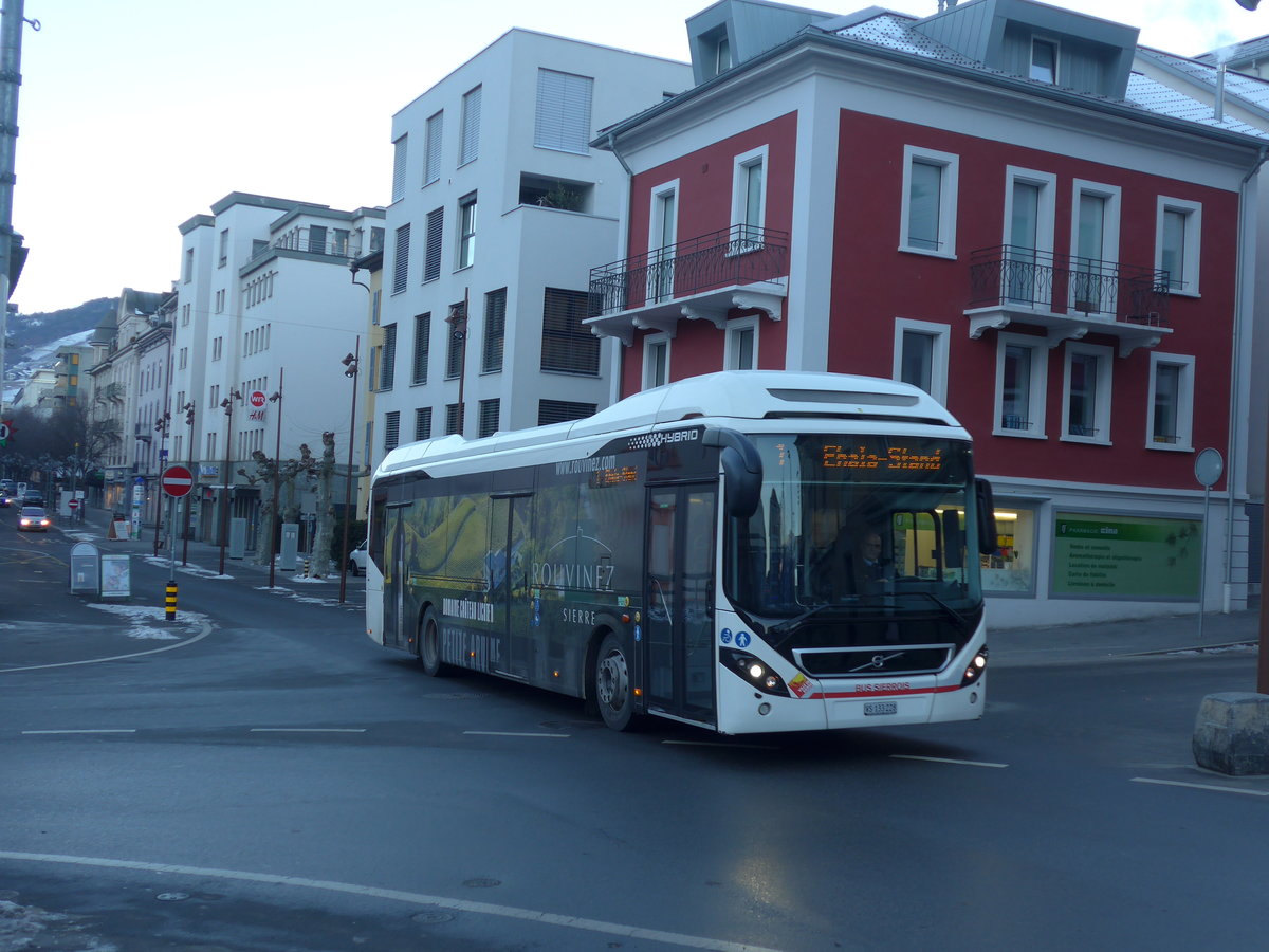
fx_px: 1503
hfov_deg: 45.8
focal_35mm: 41
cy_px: 476
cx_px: 634
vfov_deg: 35.1
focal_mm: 8.4
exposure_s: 1/125
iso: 80
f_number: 2.8
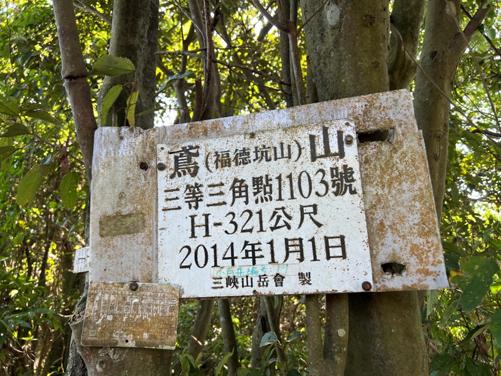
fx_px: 376
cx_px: 250
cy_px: 188
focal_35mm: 26
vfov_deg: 53.1
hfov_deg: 67.3
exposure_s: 1/121
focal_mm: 5.7
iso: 64
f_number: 1.5
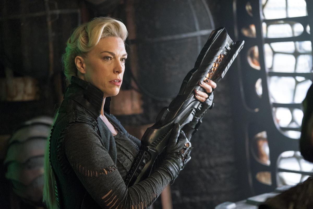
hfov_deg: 20.2
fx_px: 878
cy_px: 104
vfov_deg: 13.6
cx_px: 156
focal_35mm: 101
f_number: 2.8
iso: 8000
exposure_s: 1/320
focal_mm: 101
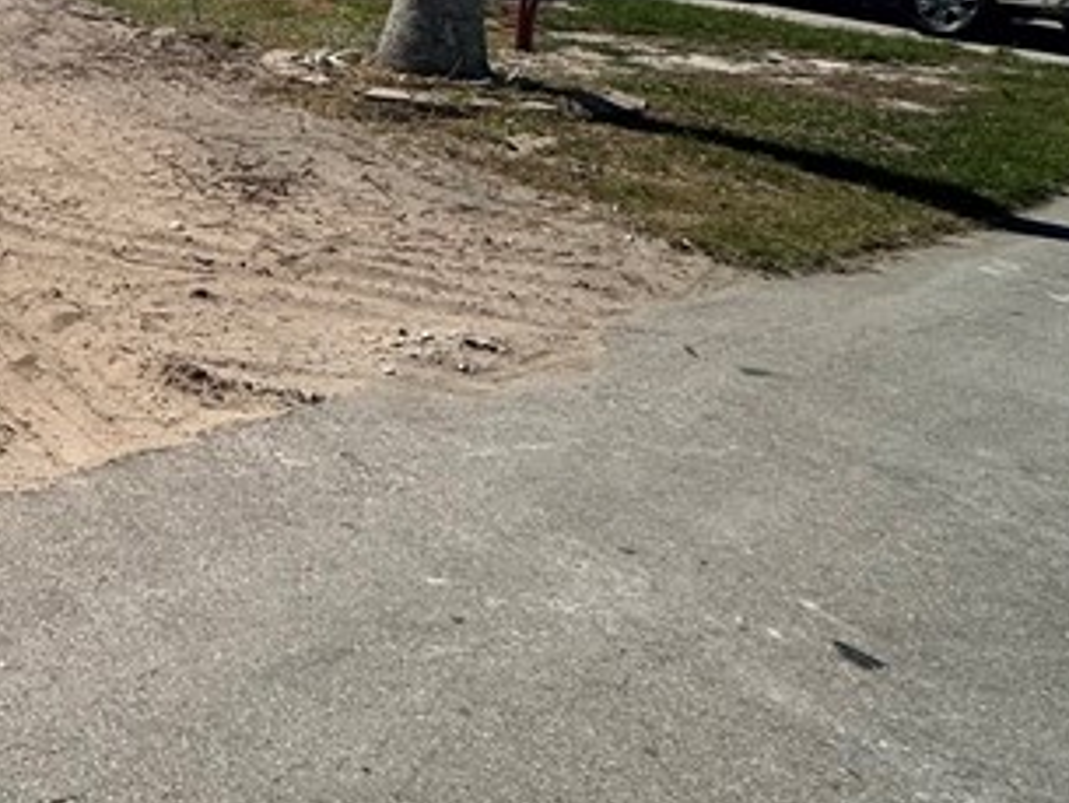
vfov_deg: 28.6
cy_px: -32
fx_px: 1452
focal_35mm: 47
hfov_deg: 28.1
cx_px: -508
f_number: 2.2
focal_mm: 2.22
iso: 50
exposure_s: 1/4132
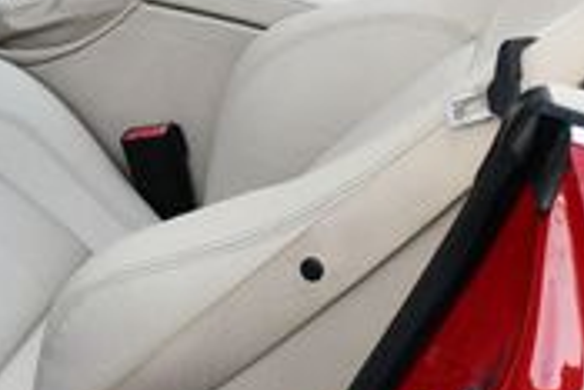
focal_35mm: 132
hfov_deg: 15.2
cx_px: -37
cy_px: 33
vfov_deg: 10.4
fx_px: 2143
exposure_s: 1/250
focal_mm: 18
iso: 280
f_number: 5.6
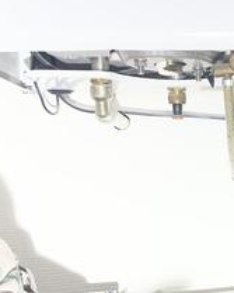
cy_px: 206
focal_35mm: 73
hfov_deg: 18.6
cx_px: 347
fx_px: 632
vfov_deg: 25.9
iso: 32
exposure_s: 1/166
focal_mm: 4.2
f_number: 1.6
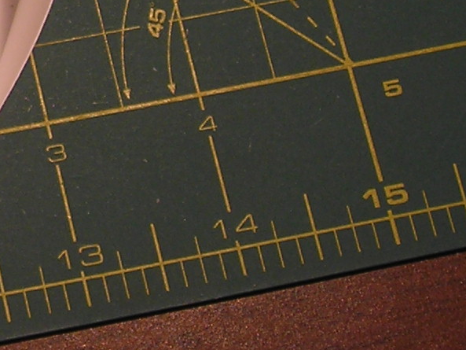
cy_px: -266
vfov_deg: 8.6
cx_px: -321
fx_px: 2235
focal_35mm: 166
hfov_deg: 11.2
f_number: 3.2
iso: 50
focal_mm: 6.3
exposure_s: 1/12
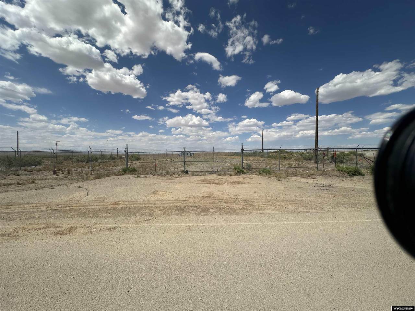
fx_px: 168
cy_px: 156
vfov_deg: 85.7
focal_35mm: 14
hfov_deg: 102.1
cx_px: 208
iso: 50
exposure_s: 1/5291
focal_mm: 2.22
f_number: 2.2
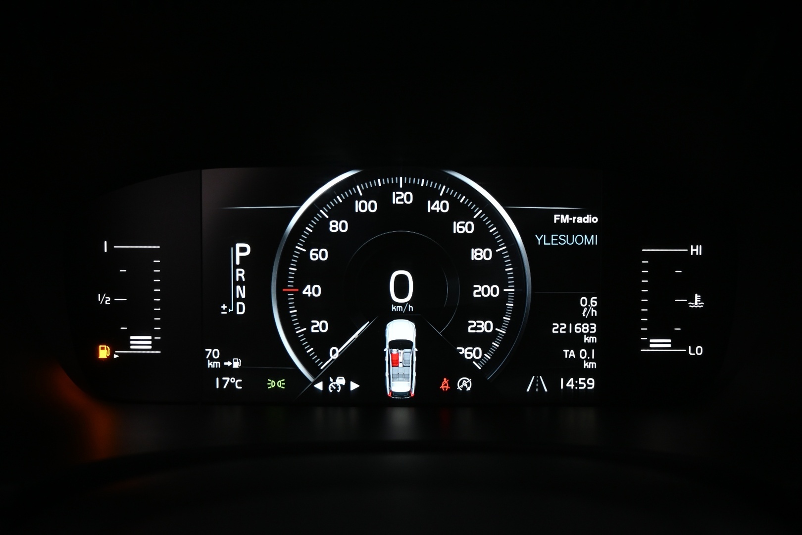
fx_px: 702
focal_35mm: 32
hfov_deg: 59.5
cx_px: 401
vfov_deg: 41.7
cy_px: 268
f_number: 4
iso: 800
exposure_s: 1/30
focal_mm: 21
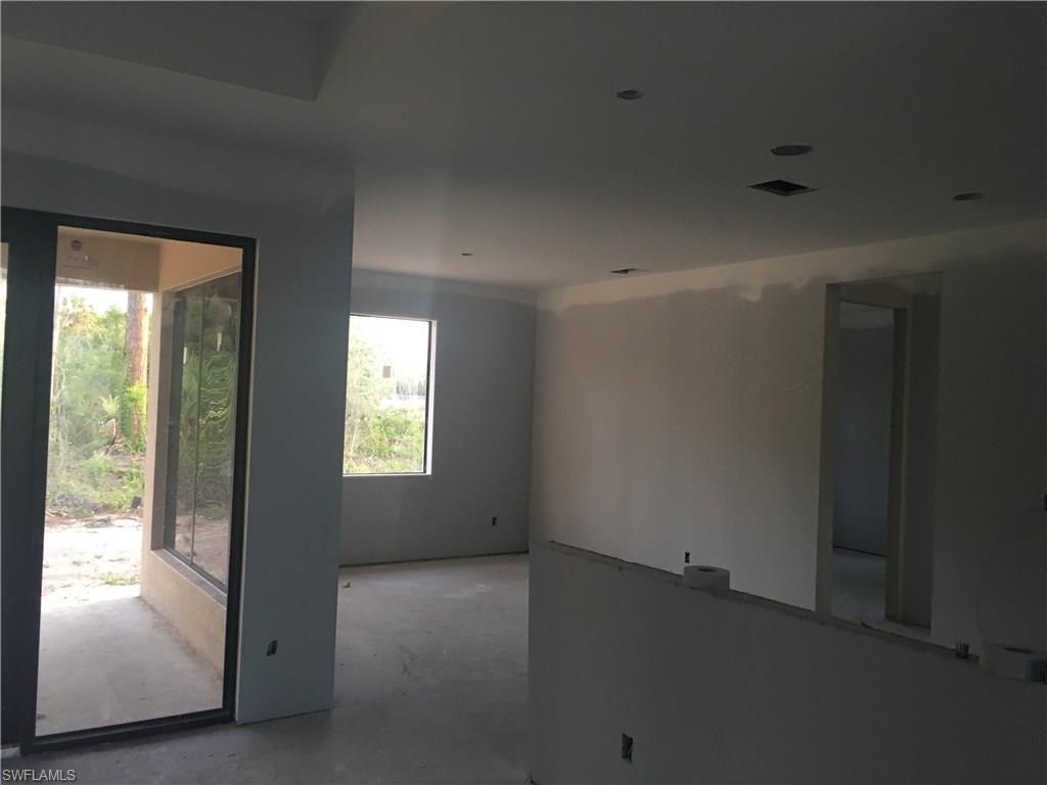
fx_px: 877
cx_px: 524
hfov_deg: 61.7
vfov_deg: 48.2
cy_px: 392
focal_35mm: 29
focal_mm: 4.15
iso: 64
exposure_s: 1/15
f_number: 2.2
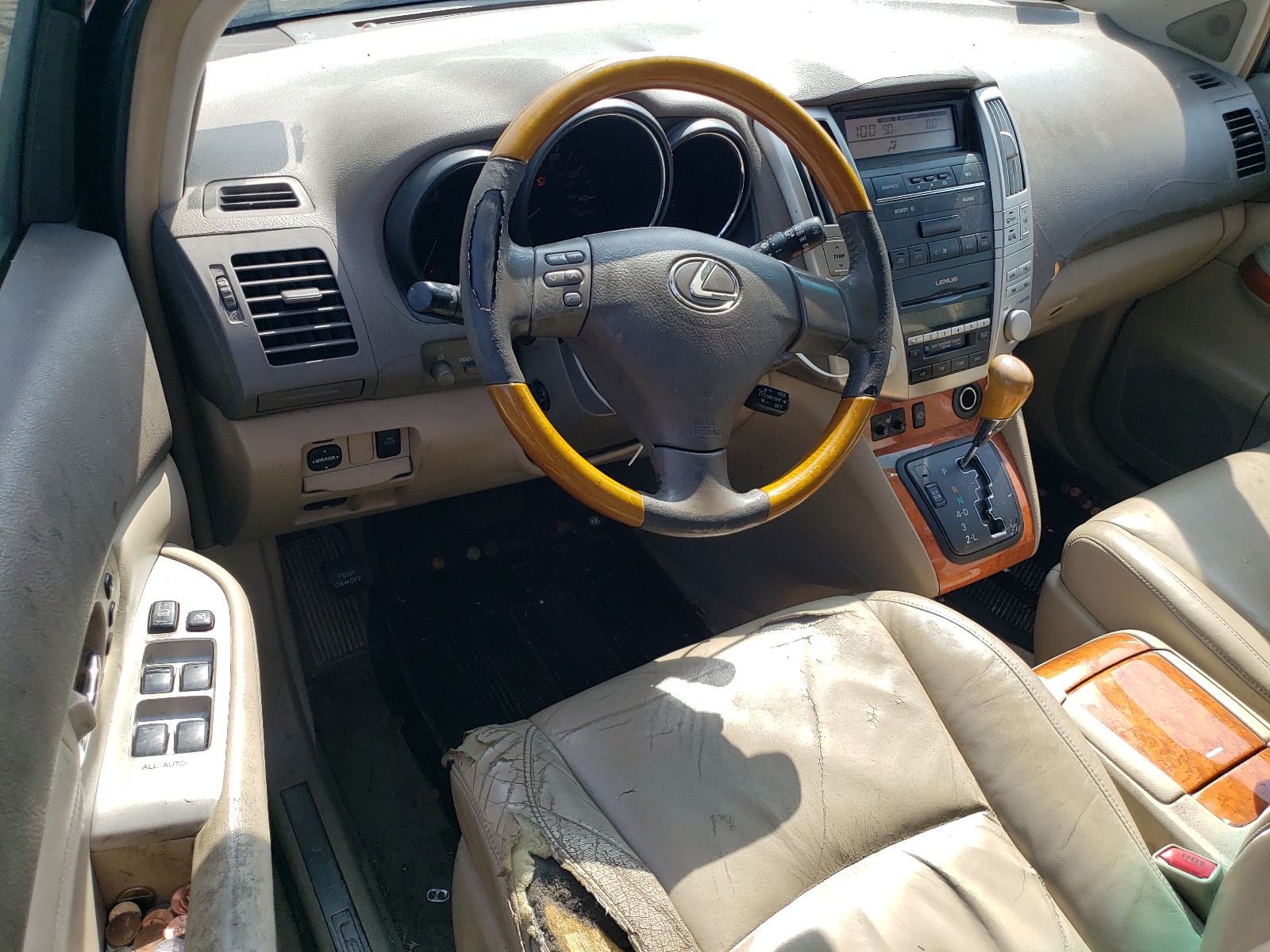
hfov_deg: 67.3
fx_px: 954
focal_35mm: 26
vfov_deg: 53.1
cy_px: 476
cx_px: 635
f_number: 1.5
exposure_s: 1/909
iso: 50
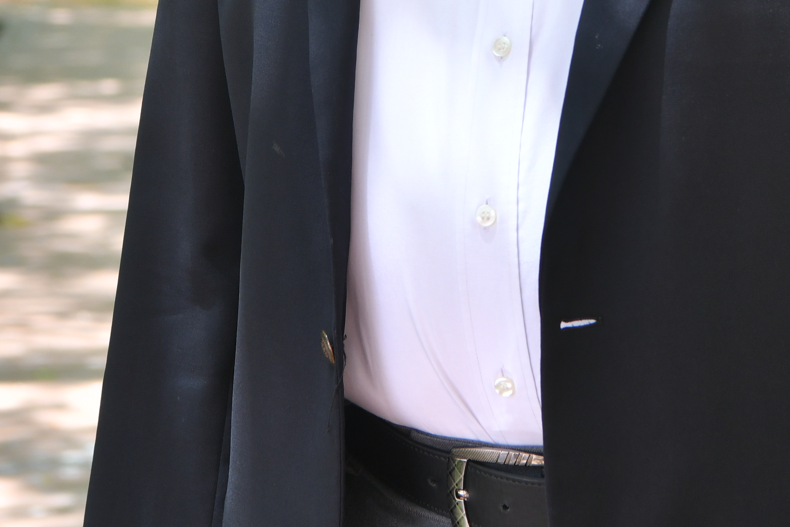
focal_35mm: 221
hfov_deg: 9.3
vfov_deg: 6.1
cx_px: 475
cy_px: -284
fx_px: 4850
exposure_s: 1/100
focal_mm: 70
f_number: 6.3
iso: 200
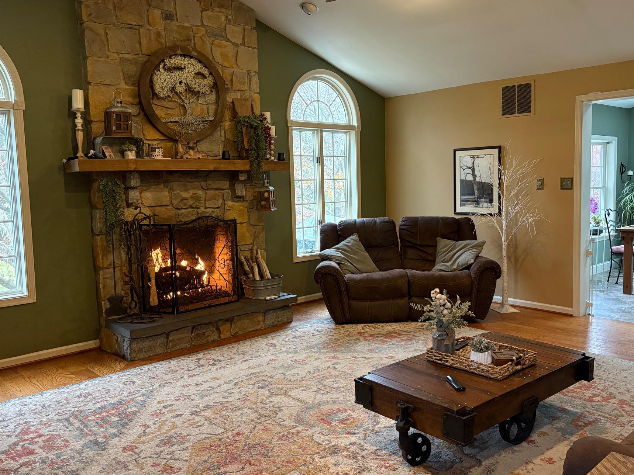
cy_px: 227
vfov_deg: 45.4
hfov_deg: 58.3
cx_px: 344
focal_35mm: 31
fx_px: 568
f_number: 1.6
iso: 320
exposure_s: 1/60
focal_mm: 5.96
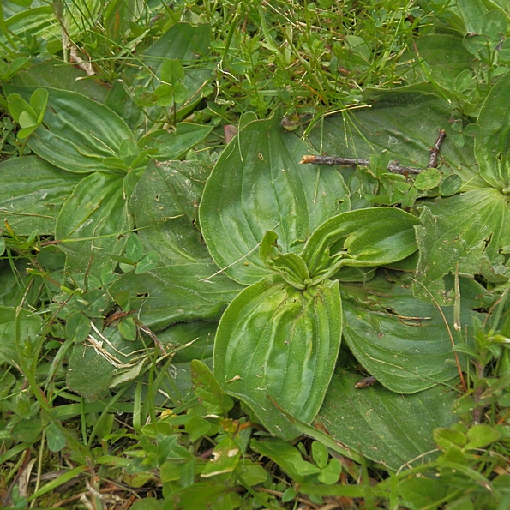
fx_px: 733
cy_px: 255
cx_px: 281
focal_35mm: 44
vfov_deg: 38.3
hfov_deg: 38.3
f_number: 3.9
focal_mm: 6.7
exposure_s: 1/320
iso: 125
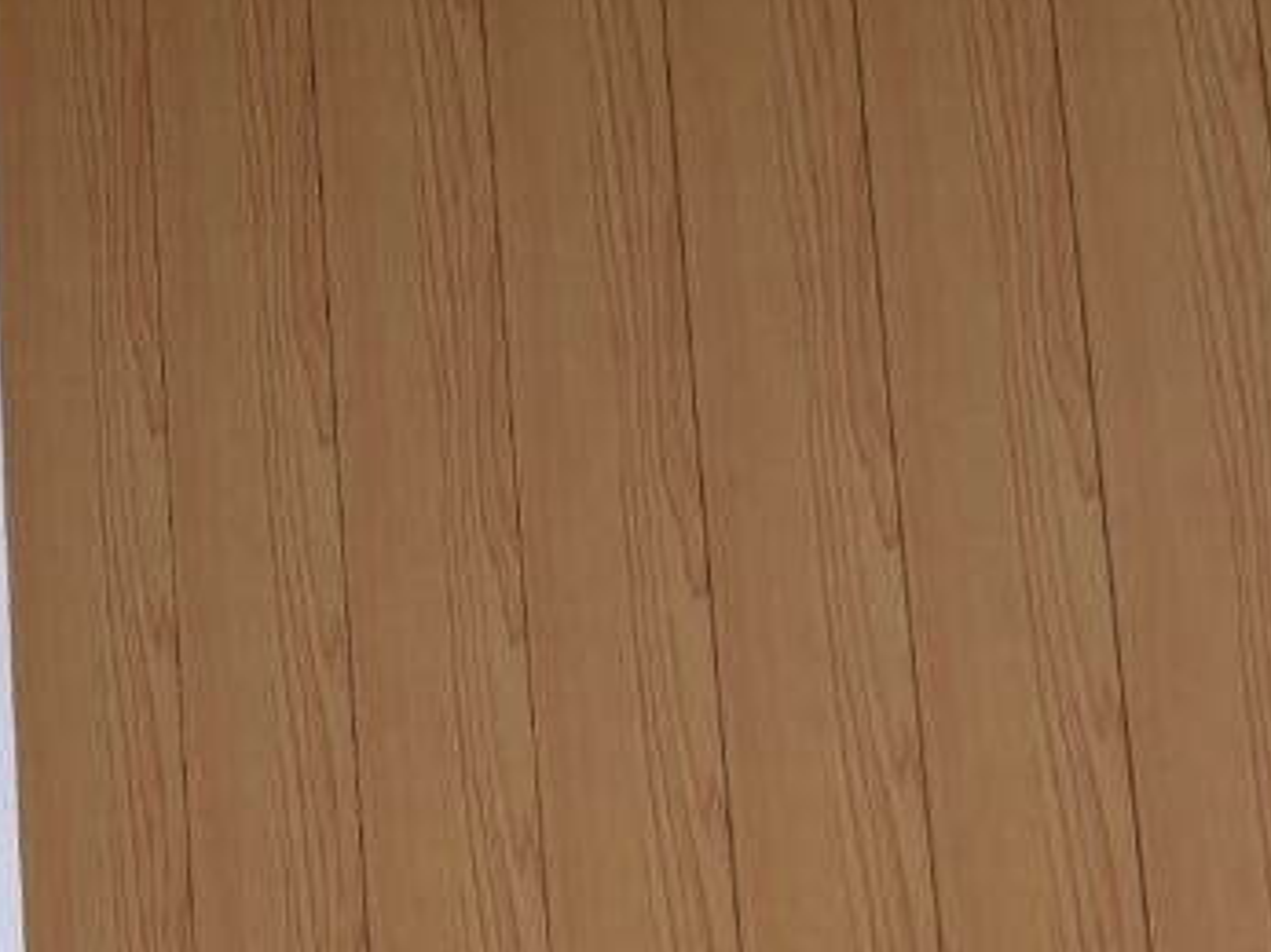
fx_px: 3524
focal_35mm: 96
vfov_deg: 15.3
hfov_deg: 16.9
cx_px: -1026
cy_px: 809
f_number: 1.6
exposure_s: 1/1949
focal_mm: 5.96
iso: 50
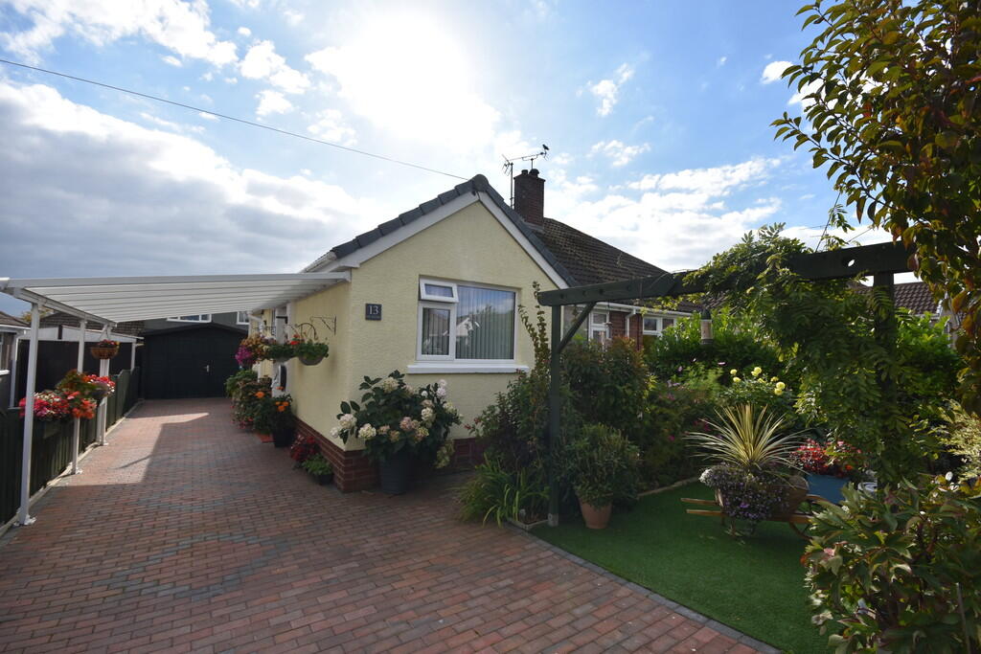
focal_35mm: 15
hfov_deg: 100.4
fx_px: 409
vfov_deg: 77.3
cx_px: 490
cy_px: 327
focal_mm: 10
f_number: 8
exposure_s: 1/500
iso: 160
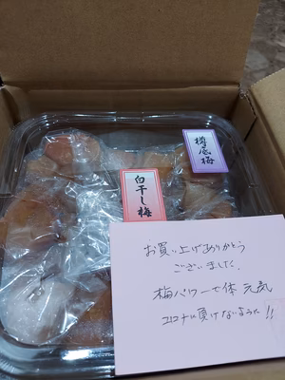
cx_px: 142
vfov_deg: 69.4
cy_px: 190
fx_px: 274
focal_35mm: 25
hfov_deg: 54.9
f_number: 2
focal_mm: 4.6
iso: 250
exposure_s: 1/50
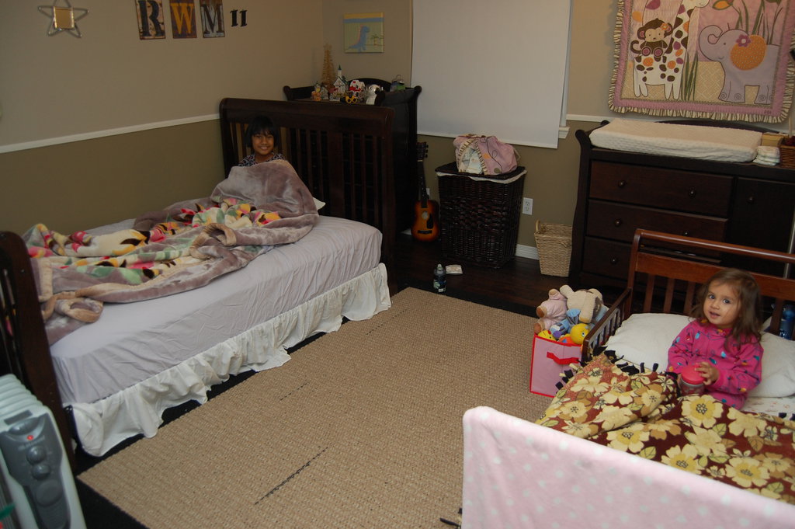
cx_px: 398
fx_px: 596
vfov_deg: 47.9
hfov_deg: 67.4
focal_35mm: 27
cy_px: 264
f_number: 4
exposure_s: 1/60
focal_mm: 18
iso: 400
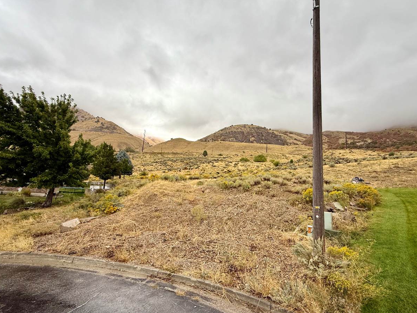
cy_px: 167
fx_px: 181
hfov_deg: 98.2
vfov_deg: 81.6
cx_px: 214
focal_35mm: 15
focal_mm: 2.22
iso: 50
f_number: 2.2
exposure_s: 1/220
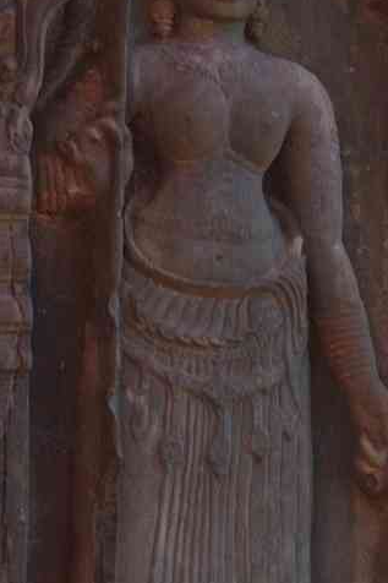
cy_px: 282
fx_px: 6876
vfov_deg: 4.9
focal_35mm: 425
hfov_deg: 3.2
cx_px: 209
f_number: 7.1
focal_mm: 135
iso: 800
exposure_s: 1/200
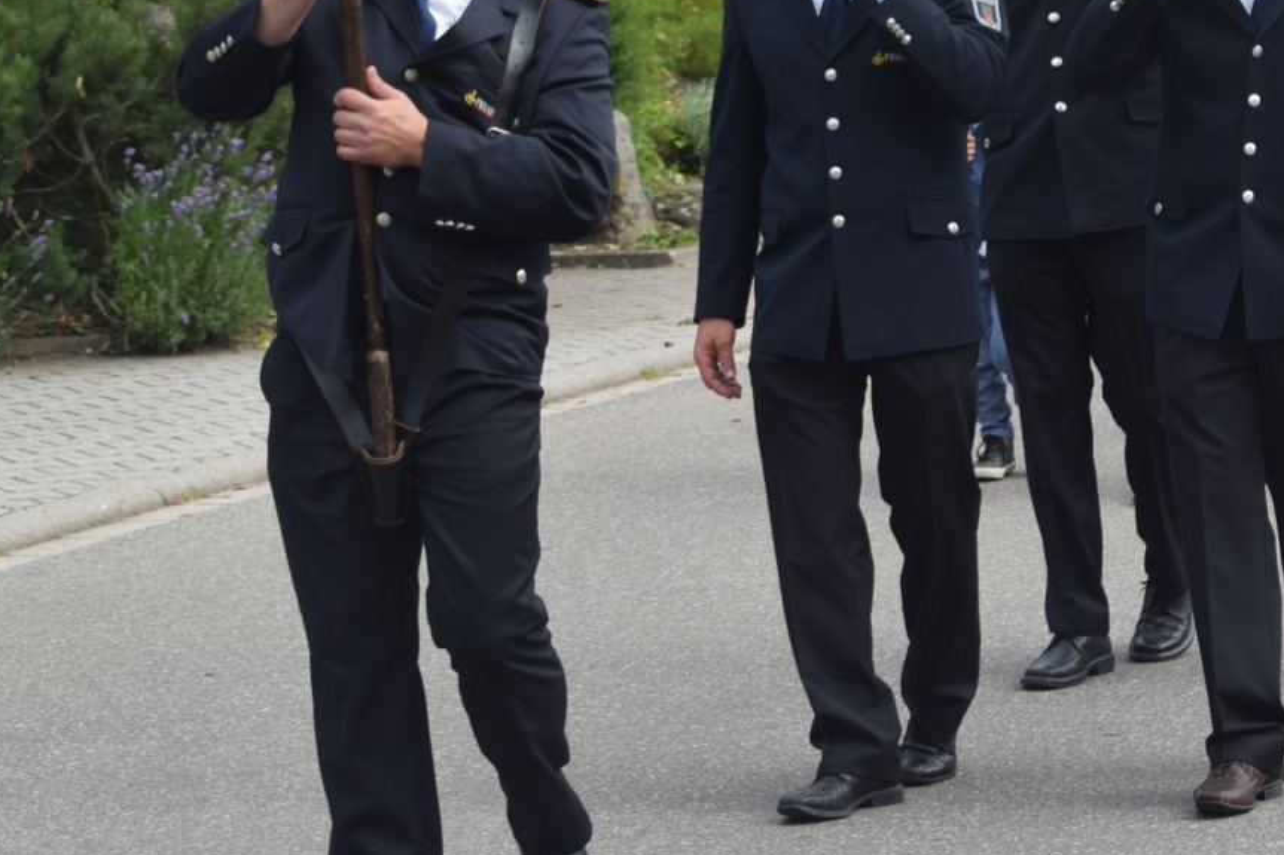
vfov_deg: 7.1
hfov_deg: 10.7
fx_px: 6816
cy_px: -74
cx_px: 1288
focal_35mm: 191
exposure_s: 1/320
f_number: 8
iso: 200
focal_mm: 55
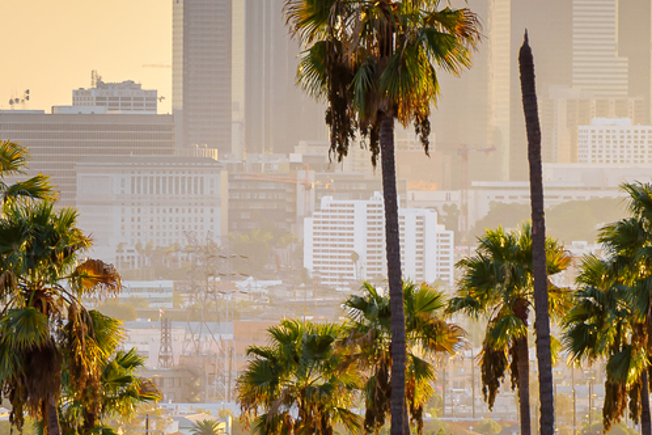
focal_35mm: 447
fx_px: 8095
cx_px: 481
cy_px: 203
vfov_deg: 3.1
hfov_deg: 4.6
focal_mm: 105
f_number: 8
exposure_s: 1/50
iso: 64
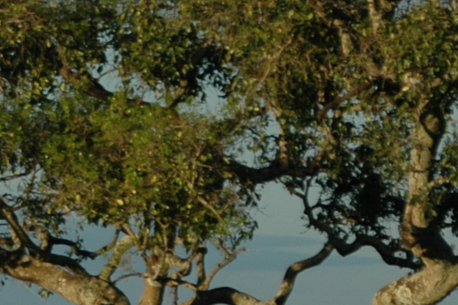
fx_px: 7565
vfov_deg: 2.3
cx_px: -477
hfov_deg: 3.4
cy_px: 429
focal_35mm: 595
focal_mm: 95
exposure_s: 1/500
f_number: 5.6
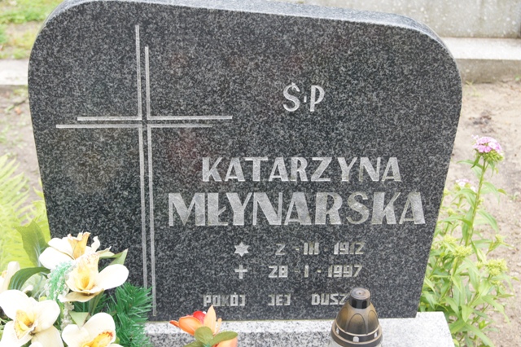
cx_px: 260
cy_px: 174
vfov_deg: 18.2
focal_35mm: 75
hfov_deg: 27.0
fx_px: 1085
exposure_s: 1/100
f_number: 7.1
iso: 200
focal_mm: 50
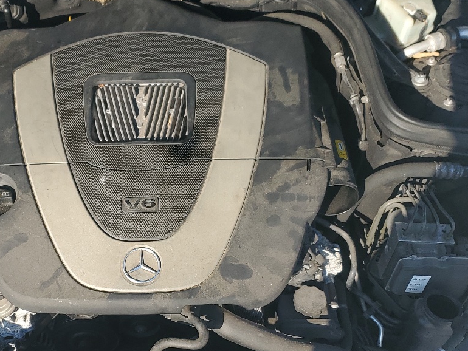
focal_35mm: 54
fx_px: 730
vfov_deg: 26.9
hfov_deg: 34.9
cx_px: 128
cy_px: 231
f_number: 1.5
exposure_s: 1/1250
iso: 50
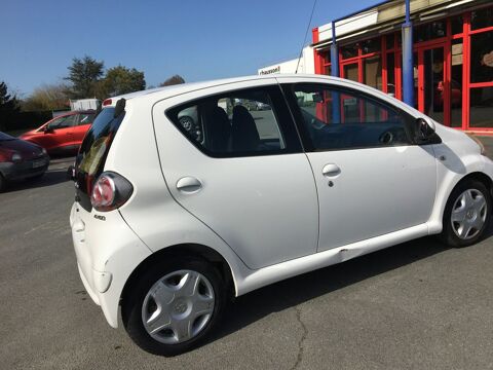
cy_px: 185
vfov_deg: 48.2
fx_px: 413
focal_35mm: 29
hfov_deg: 61.7
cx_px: 246
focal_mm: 4.15
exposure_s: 1/3205
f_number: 2.2
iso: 25
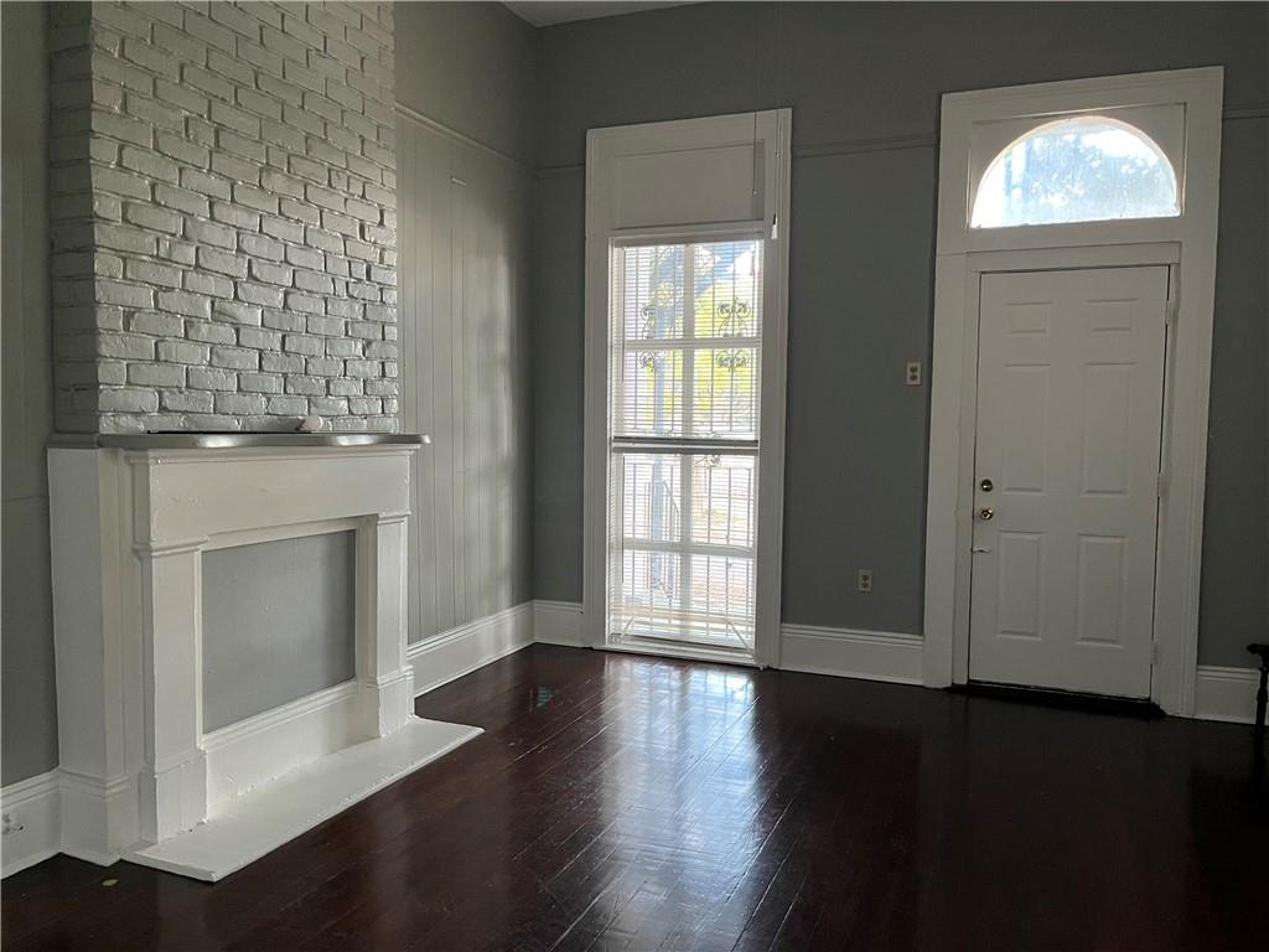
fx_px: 953
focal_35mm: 26
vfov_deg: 53.1
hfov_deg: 67.3
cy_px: 476
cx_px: 634
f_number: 1.6
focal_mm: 5.1
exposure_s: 1/60
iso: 400
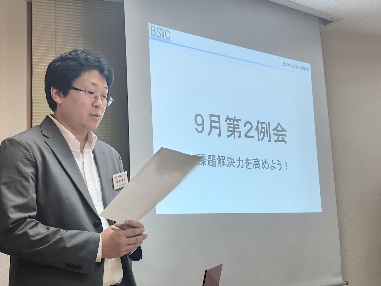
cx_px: 190
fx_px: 550
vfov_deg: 29.1
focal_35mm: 50
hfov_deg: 38.2
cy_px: 143
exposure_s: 1/120
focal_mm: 6.92
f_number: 1.9
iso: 160
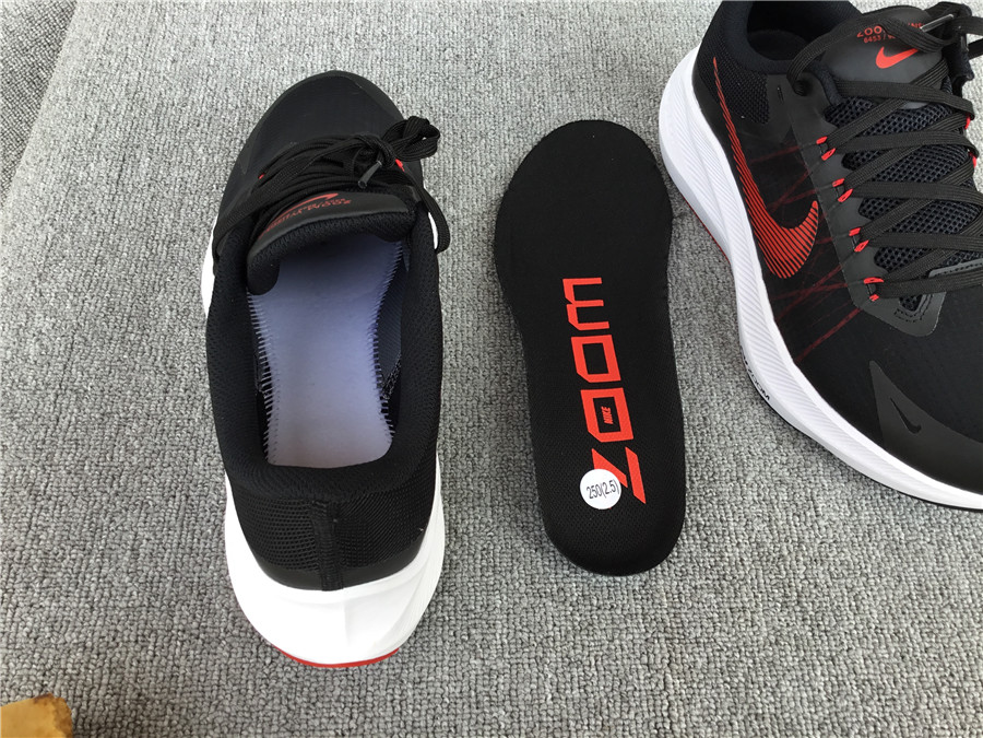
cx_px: 492
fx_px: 880
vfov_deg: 45.4
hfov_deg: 58.4
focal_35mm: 31
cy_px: 369
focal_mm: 3.3
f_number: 2.4
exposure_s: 1/118
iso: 25
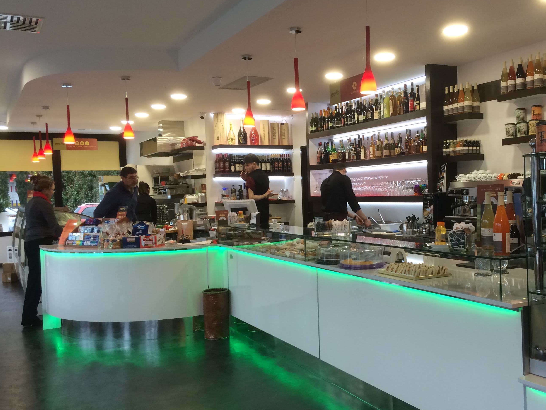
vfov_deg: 38.7
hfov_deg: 49.6
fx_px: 584
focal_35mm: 37
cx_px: 344
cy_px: 211
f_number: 2.2
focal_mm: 4.15
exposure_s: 1/33
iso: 40
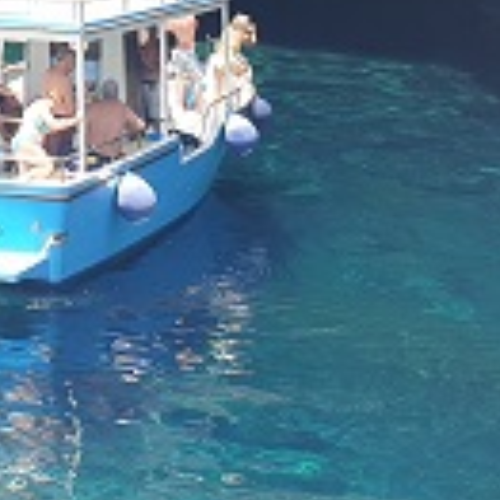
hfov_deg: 16.0
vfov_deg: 15.2
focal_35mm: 105
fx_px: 1716
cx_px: -80
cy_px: -267
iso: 50
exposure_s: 1/473
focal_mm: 4.3
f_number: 2.4
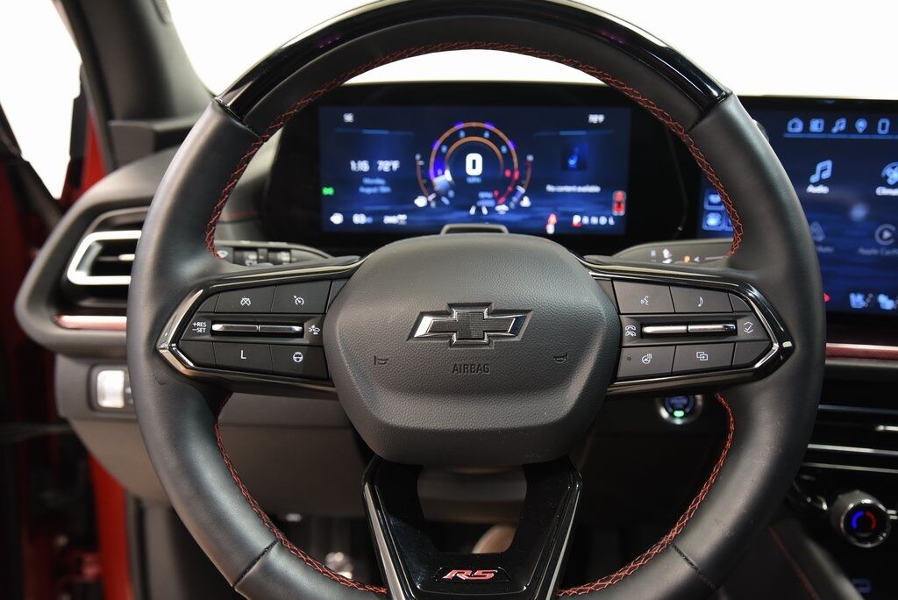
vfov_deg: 45.0
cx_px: 449
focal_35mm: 29
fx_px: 724
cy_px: 300
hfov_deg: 63.6
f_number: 4
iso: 1600
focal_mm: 29
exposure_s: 1/20
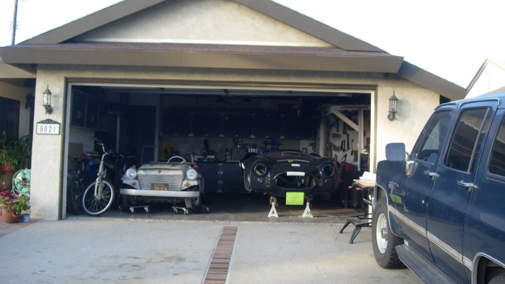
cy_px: 123
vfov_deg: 28.3
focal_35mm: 42
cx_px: 251
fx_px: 562
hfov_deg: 48.4
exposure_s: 1/161
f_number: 2.8
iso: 64
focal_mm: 7.8
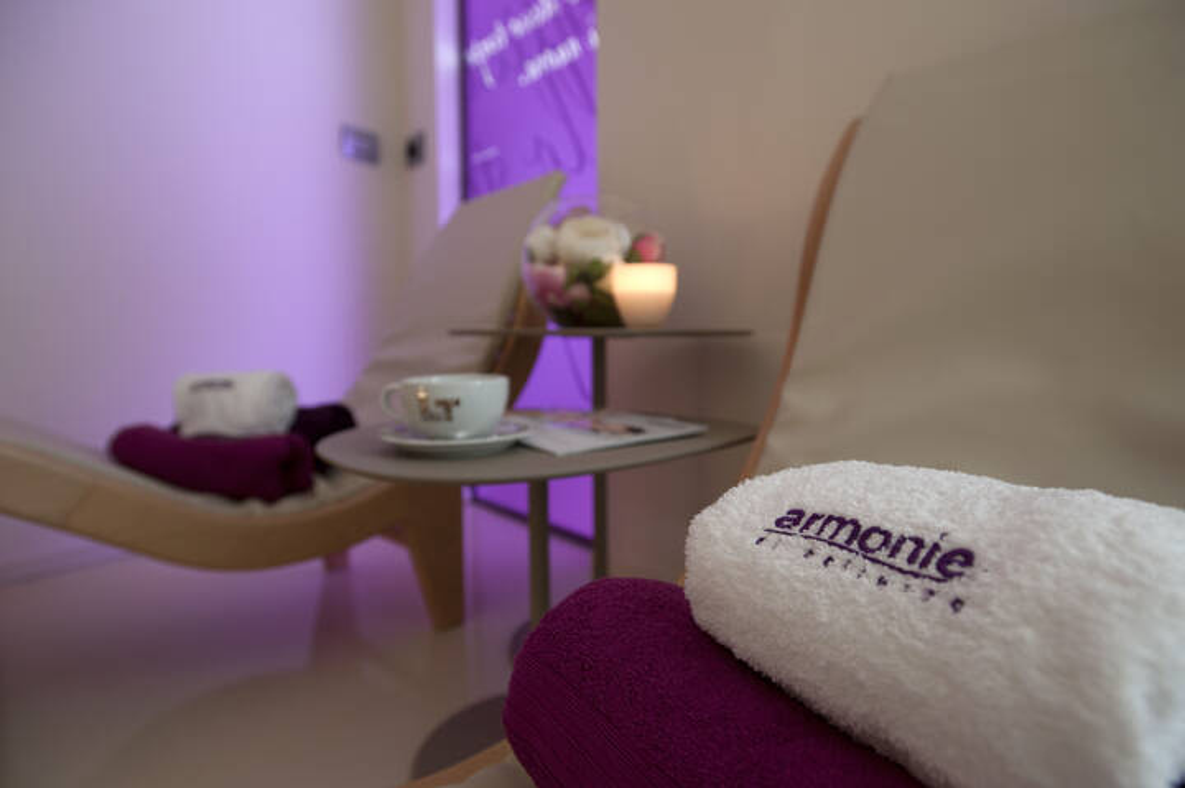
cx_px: 592
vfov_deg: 61.9
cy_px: 394
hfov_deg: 84.0
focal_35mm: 20
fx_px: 658
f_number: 4
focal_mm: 20
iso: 500
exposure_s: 1/25
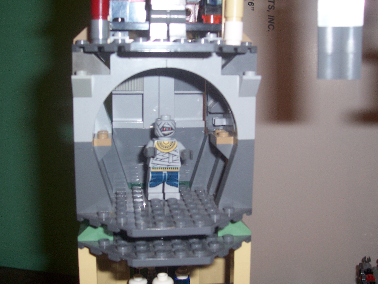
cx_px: 189
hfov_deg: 44.8
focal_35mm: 42
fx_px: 459
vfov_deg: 34.3
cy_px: 142
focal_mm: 7
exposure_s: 1/60
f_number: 3
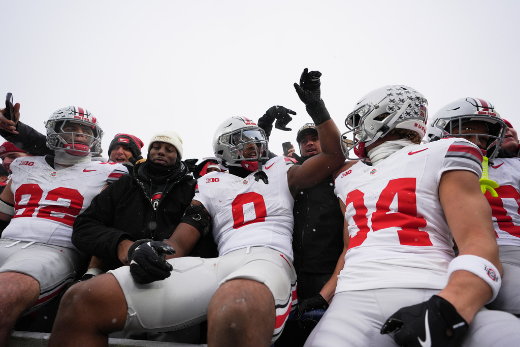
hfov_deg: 93.3
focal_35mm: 17
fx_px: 246
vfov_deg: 70.5
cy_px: 174
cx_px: 260
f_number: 2.8
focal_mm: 17
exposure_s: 1/2000
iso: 500
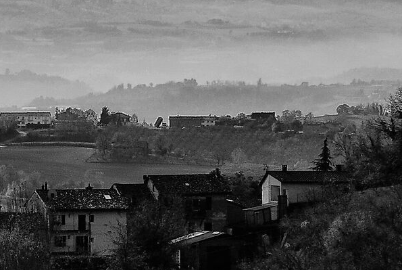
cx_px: -122
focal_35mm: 635
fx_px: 7103
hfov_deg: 3.2
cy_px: 96
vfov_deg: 2.2
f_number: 8
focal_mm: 105
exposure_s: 1/500
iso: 100
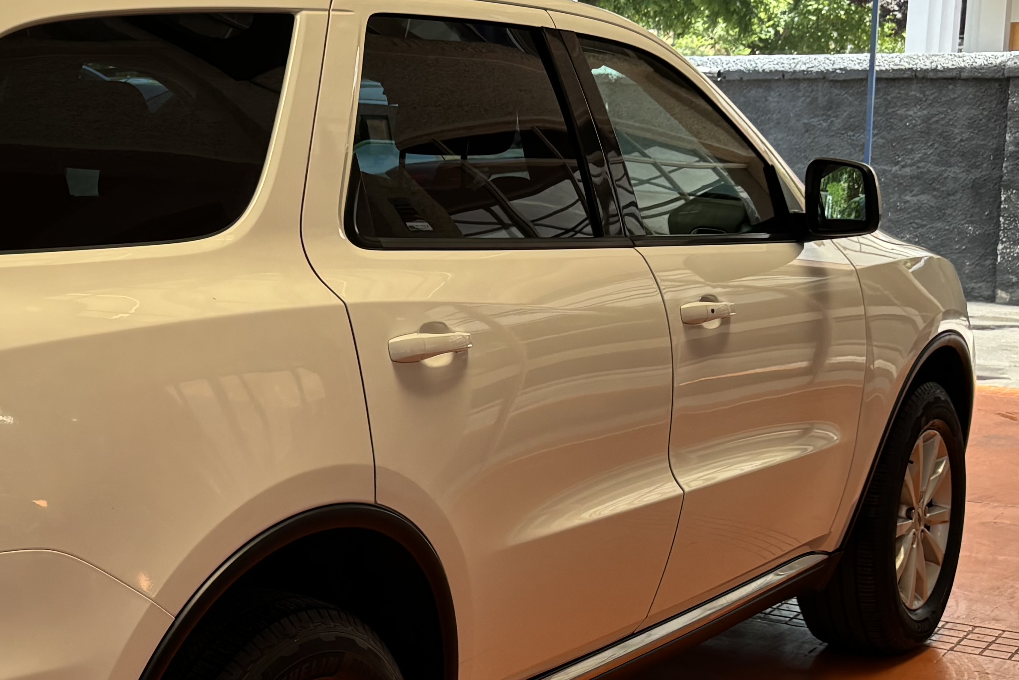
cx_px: 102
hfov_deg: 28.9
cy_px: 412
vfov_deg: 20.3
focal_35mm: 67
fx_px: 1896
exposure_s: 1/305
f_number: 1.6
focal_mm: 5.96
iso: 50
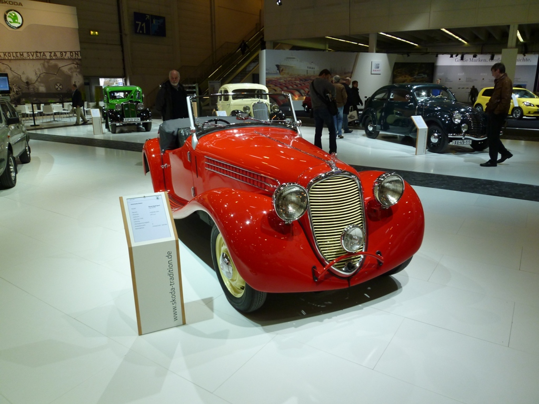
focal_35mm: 25
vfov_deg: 54.9
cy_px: 202
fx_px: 389
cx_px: 270
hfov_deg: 69.4
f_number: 2.8
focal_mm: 4.5
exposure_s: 1/200
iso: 160
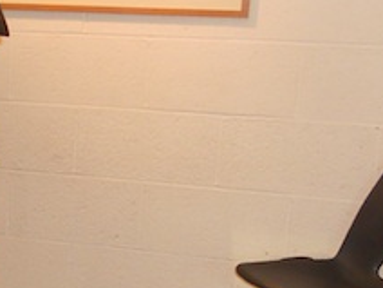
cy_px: 235
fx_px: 1129
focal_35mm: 102
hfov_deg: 17.8
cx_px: -139
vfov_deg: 14.4
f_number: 3.2
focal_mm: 4.9
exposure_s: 1/25
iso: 200
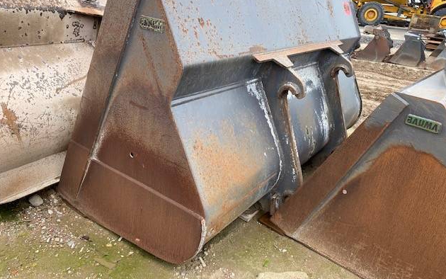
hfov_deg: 66.5
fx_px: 340
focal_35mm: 28
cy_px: 131
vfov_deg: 44.5
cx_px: 222
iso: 32
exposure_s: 1/402
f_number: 1.8
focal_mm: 4.25
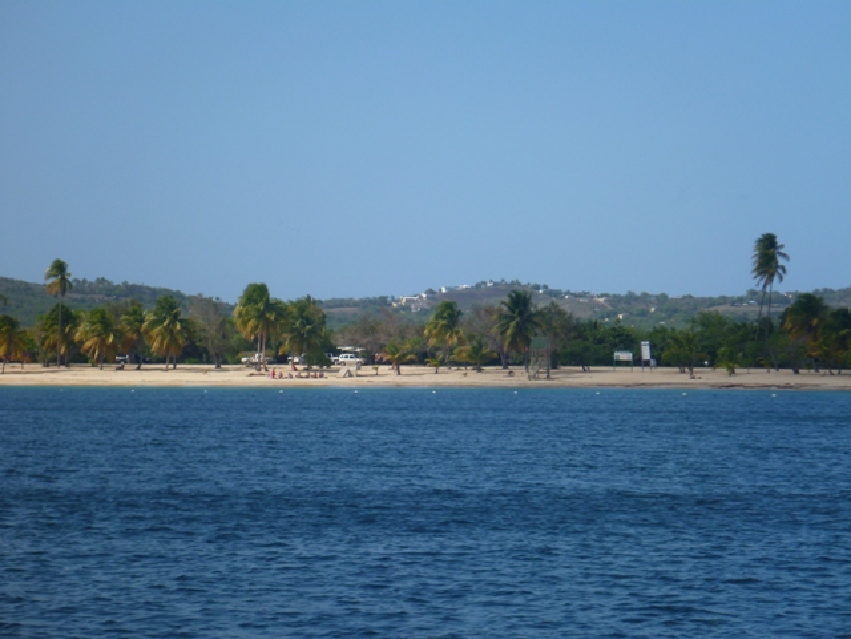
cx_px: 426
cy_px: 320
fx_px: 3147
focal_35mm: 128
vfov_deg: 11.6
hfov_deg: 15.4
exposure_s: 1/320
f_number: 5.9
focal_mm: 22.8
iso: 100
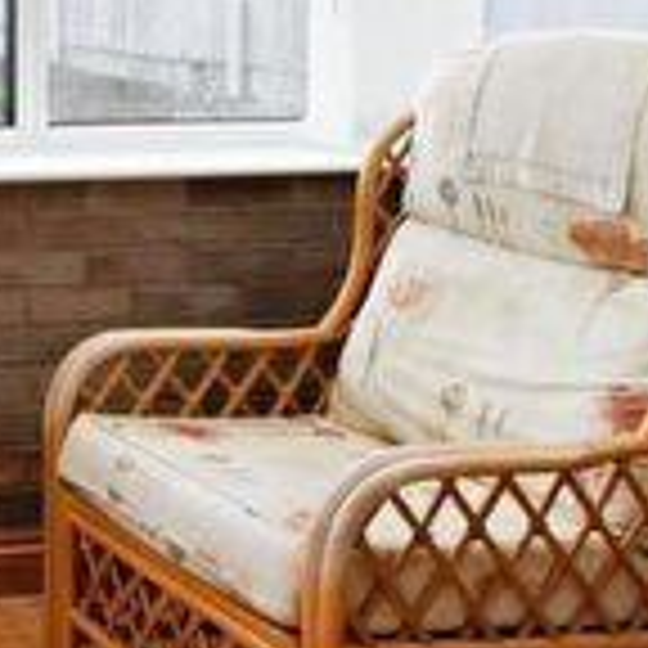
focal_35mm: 62
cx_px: -477
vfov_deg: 25.8
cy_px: -52
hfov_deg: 20.6
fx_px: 1313
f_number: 8
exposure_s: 1/100
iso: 400
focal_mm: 10
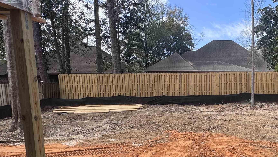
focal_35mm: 27
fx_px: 199
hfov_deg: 63.2
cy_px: 108
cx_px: 226
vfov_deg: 42.1
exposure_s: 1/453
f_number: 2.2
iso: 40
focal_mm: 2.22
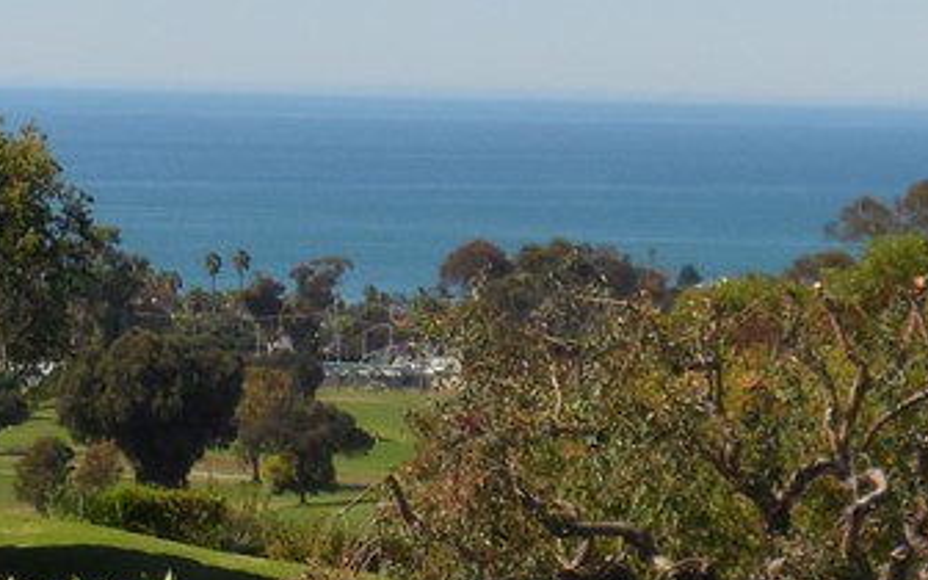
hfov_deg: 9.8
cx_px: 784
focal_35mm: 213
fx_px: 5387
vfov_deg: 6.2
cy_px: 174
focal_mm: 10.9
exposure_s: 1/640
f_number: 4.2
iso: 125
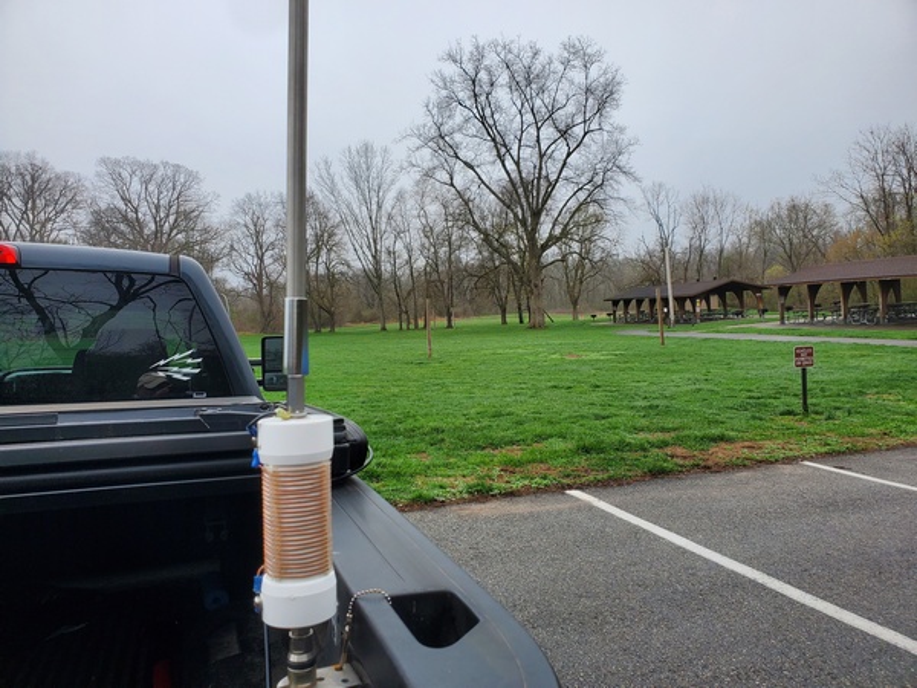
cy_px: 344
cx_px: 458
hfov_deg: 67.3
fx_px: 689
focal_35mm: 26
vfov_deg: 53.1
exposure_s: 1/856
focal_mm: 4.3
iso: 50
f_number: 2.4
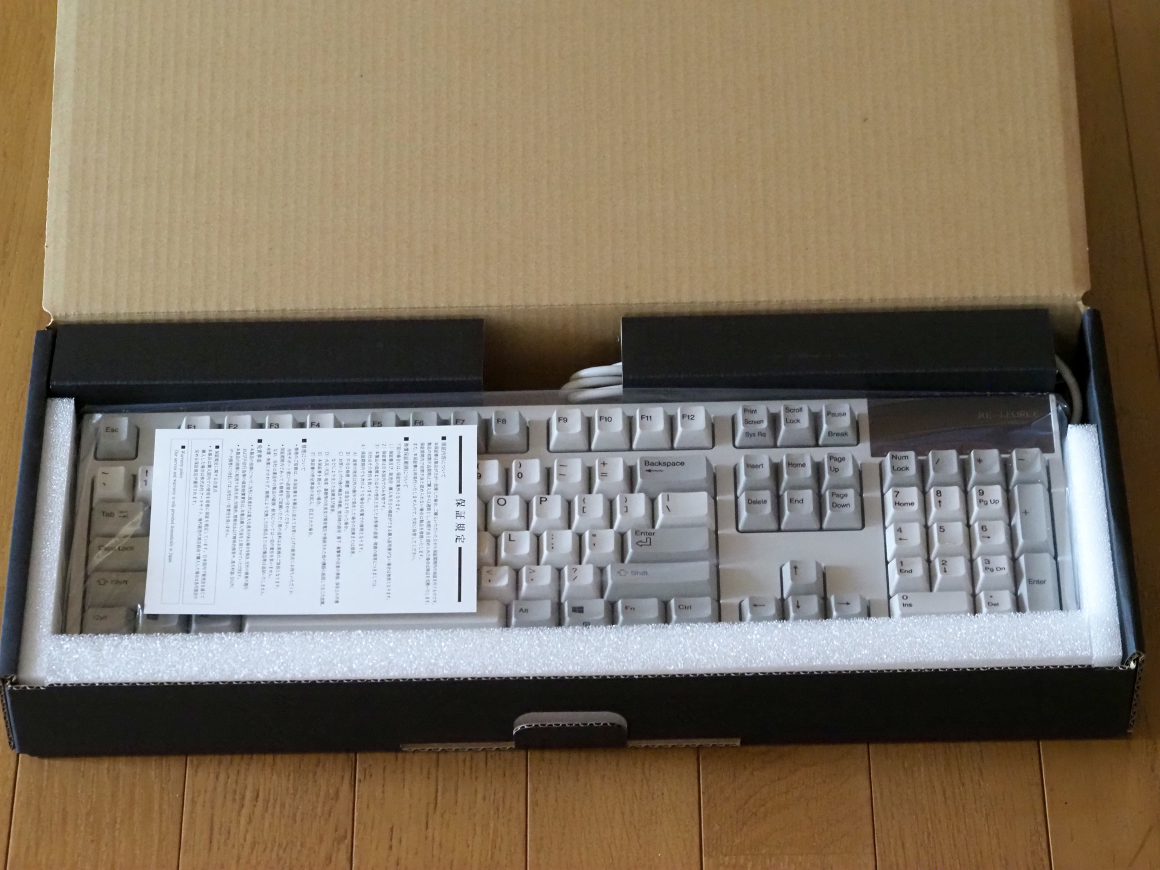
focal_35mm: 120
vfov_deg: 12.3
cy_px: 435
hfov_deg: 16.4
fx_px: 4021
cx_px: 580
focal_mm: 60
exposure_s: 1/80
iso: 6400
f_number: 5
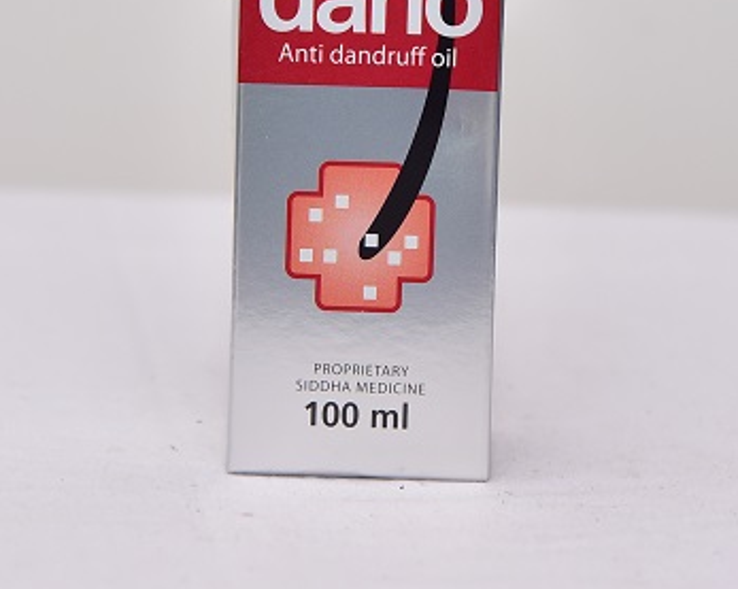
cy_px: 51
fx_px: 2641
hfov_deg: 15.9
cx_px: 370
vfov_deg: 12.6
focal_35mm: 121
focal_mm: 85
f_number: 5
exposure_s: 1/200
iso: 1600
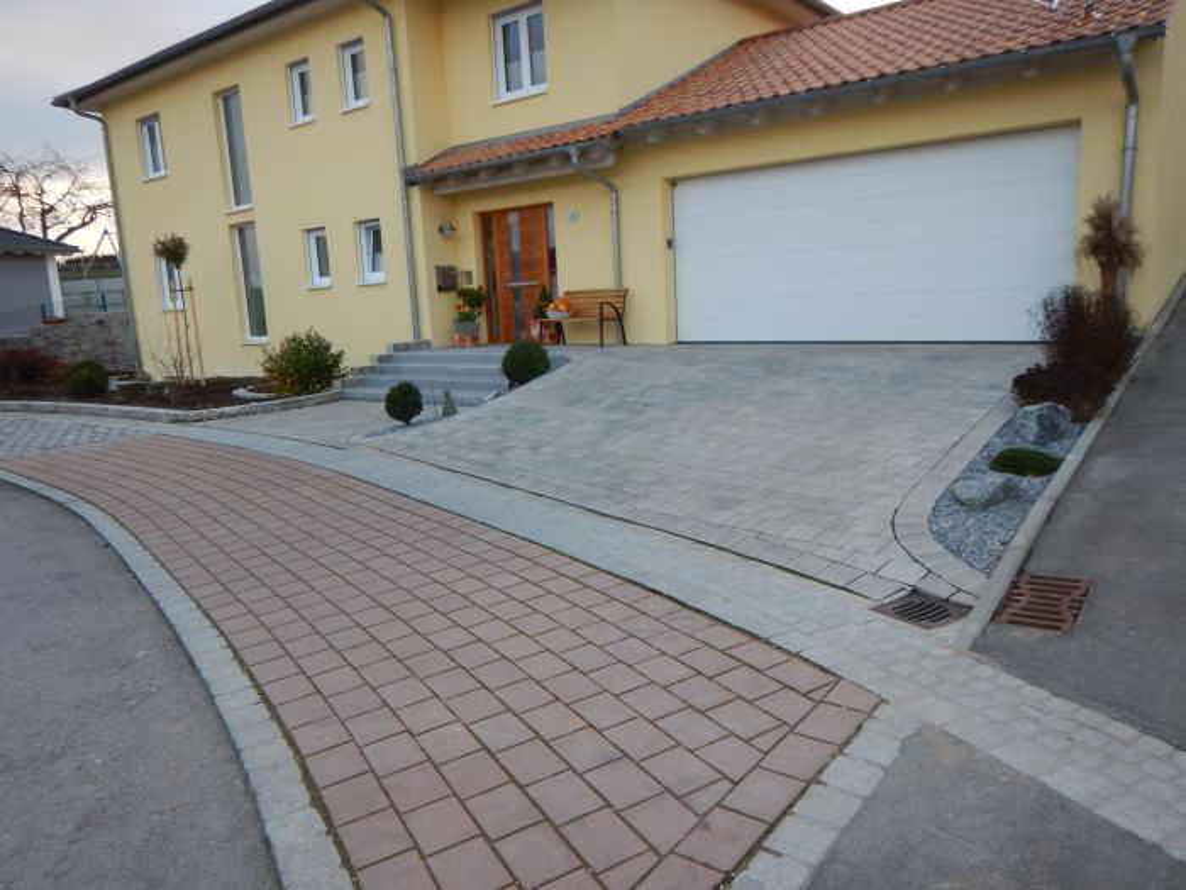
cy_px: 445
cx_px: 593
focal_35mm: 24
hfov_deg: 71.6
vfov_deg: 56.8
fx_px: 822
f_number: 2.8
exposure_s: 1/160
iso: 125
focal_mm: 4.3
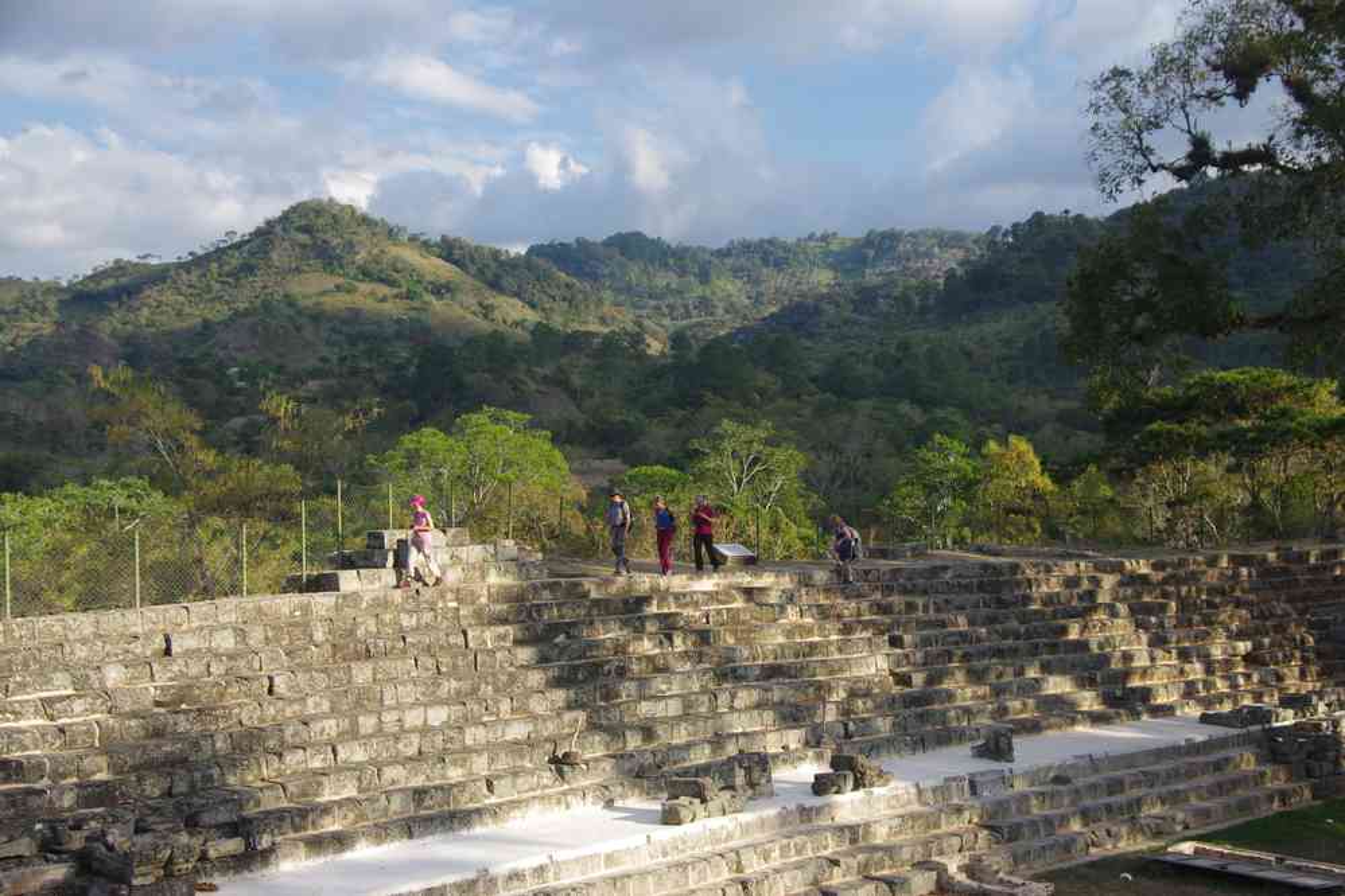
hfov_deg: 34.4
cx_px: 672
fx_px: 2174
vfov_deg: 23.3
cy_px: 448
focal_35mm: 58
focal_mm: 38.8
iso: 200
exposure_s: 1/60
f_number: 8
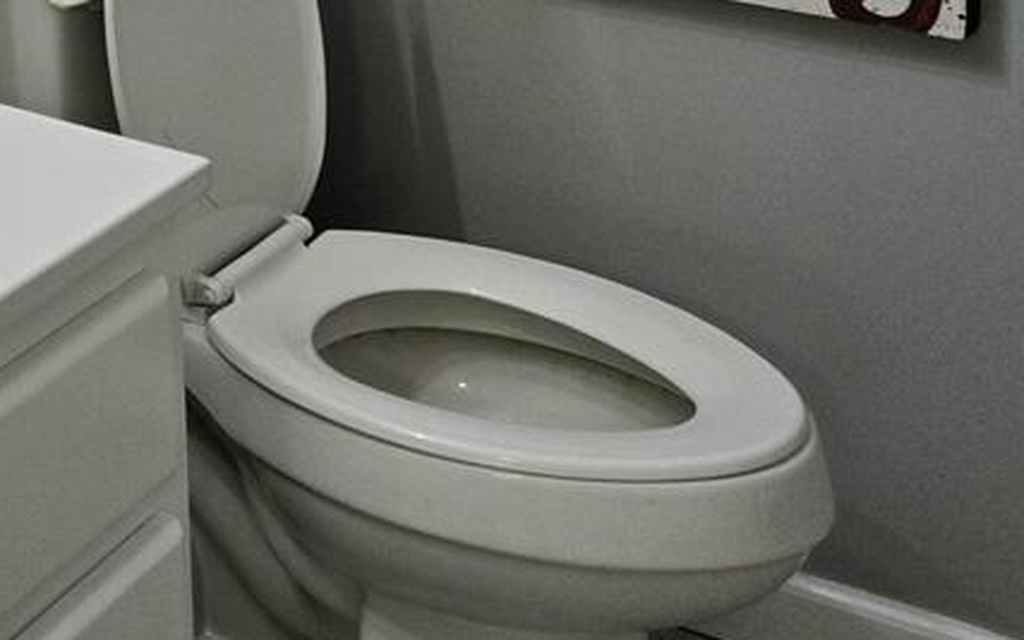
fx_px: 2177
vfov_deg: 14.5
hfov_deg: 23.2
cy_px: -537
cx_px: -332
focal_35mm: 78
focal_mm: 5.4
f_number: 1.8
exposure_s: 1/120
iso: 250
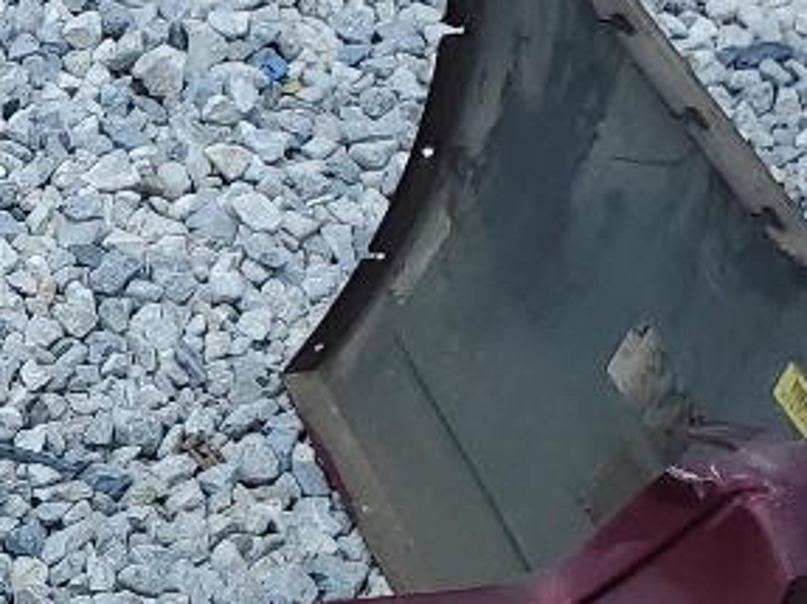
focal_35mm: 145
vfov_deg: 10.1
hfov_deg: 12.1
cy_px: 621
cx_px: -801
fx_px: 3379
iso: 50
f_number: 1.5
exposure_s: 1/2500
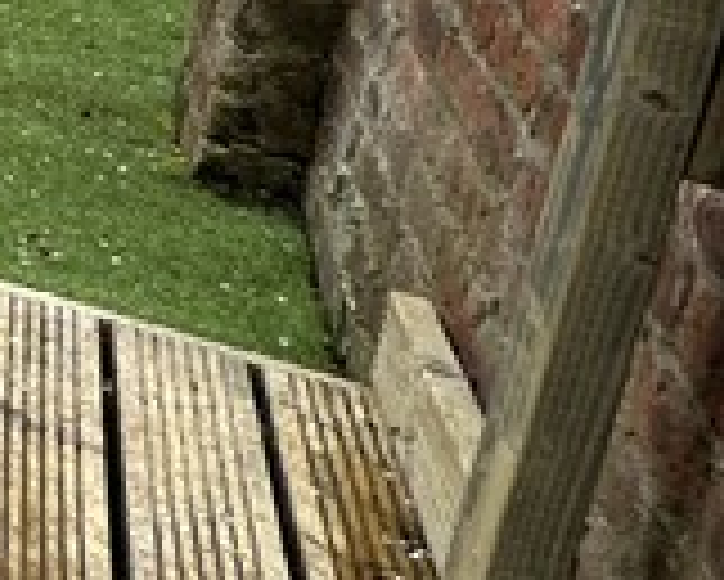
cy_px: -378
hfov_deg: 10.8
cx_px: -1574
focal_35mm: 87
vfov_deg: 15.7
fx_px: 1865
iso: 40
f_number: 2.2
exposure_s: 1/172
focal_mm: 2.22
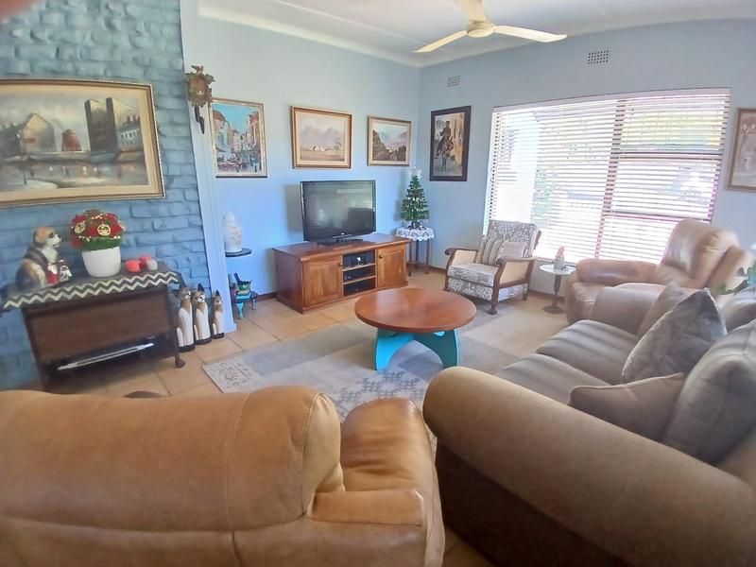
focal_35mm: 17
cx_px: 378
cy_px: 284
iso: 160
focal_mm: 1.4
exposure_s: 1/33.3
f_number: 2.2
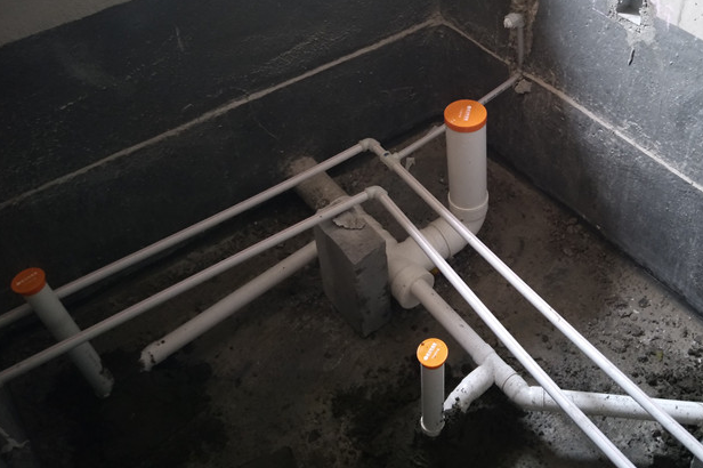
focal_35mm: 33
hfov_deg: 56.2
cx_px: 461
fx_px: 644
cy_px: 137
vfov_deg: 39.2
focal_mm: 4.04
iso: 1600
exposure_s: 1/20
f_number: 2
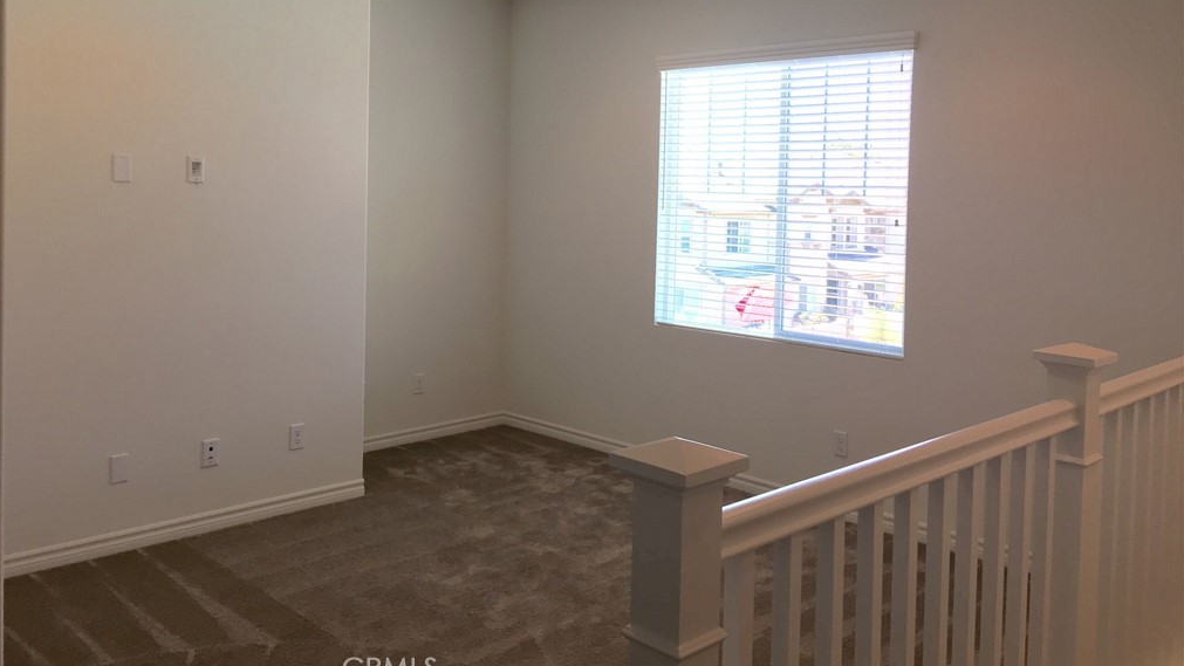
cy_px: 235
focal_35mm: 32
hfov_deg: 61.0
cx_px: 586
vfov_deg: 36.4
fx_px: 1005
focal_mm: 4.15
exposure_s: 1/100
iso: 32
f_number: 2.2
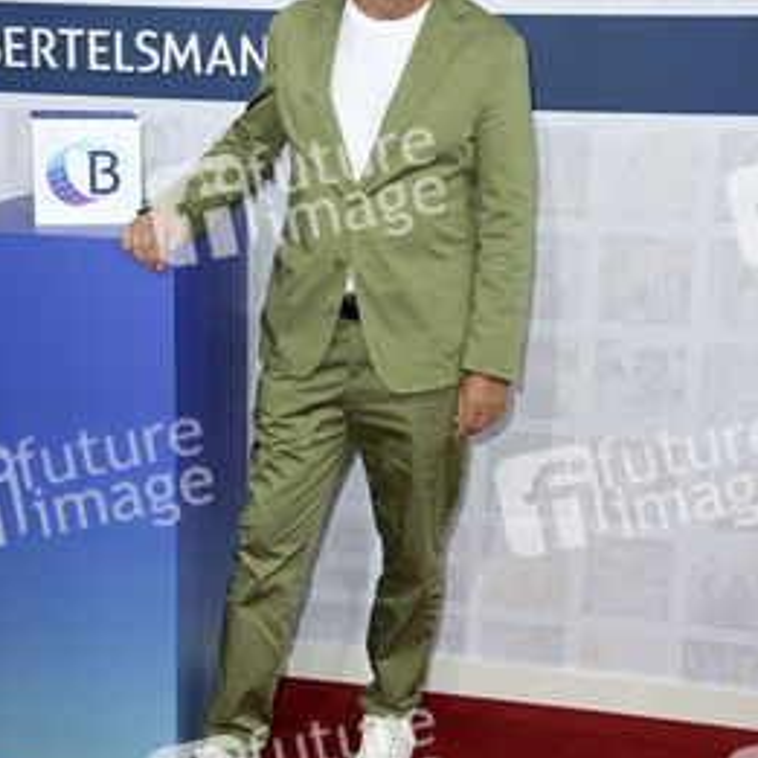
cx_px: 380
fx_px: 1288
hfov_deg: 32.8
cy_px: 343
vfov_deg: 32.8
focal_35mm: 52
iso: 640
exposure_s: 1/200
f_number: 7.1
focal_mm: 40
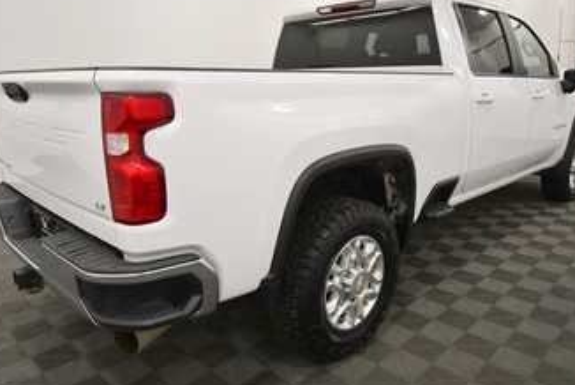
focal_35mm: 27
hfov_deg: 67.3
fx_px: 432
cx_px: 298
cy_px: 179
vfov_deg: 48.0
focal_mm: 15
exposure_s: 1/250
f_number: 5
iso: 800
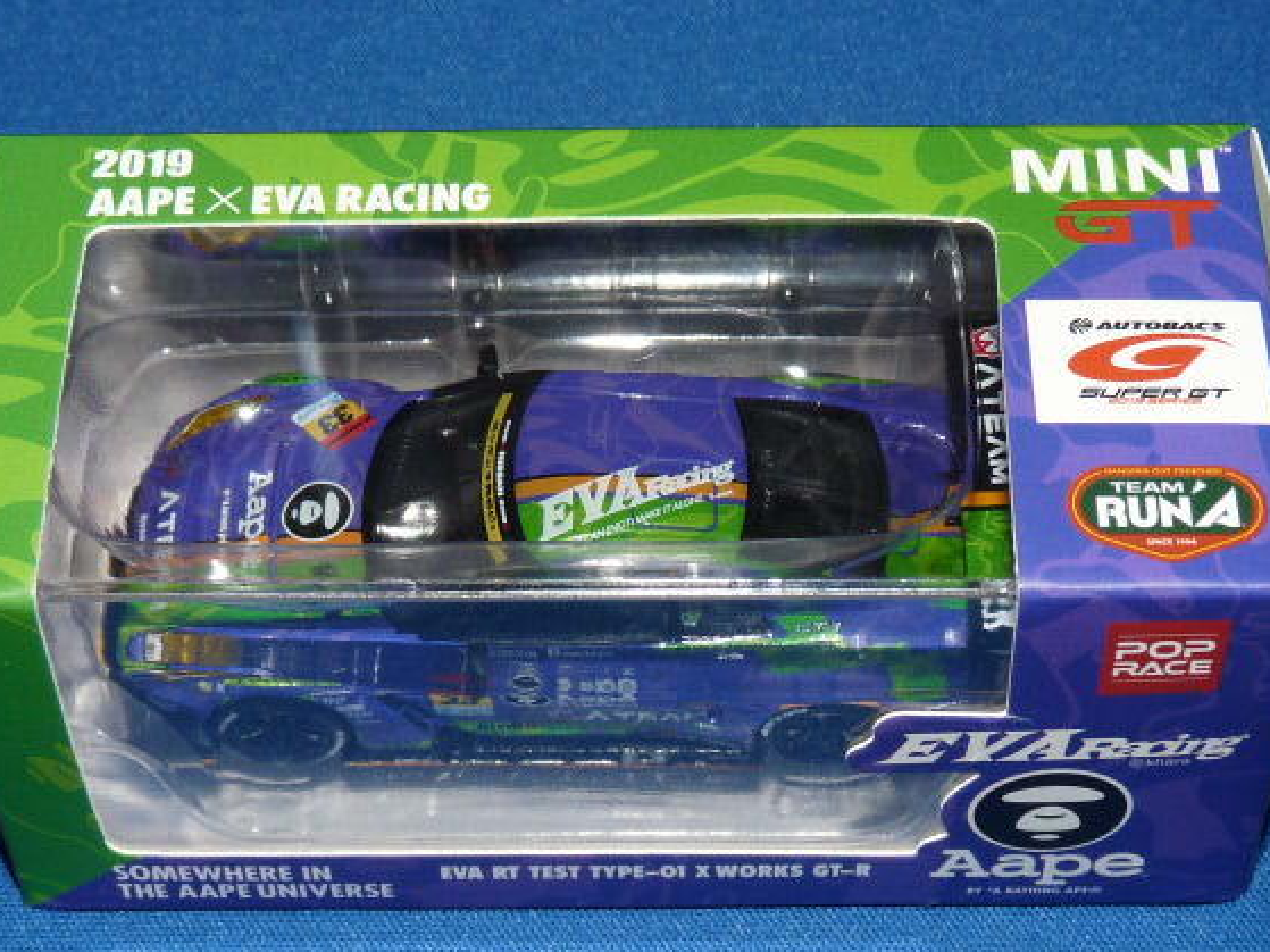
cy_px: 523
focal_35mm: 87
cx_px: 604
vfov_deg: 17.0
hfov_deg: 22.5
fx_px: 3191
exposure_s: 1/30
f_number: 4
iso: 100
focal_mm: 7.6
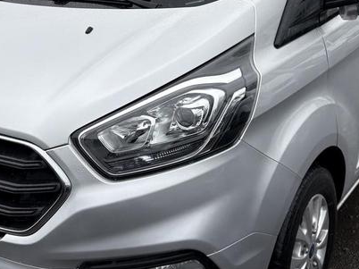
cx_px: 134
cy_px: 64
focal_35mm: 58
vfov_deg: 24.9
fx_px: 601
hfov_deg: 33.1
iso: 50
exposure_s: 1/694
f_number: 1.6
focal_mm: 5.96
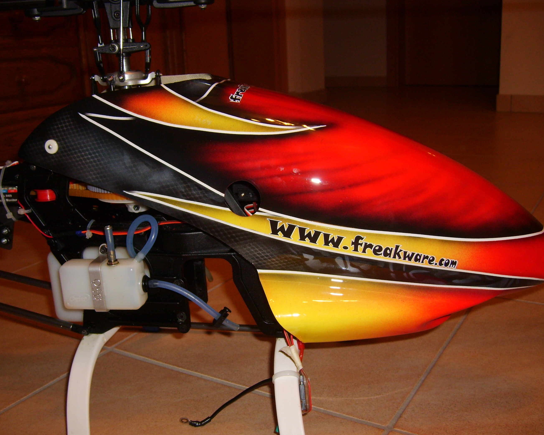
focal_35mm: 37
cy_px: 220
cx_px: 267
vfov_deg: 40.1
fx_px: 596
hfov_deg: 49.1
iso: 100
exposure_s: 1/45
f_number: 2.8
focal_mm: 5.8
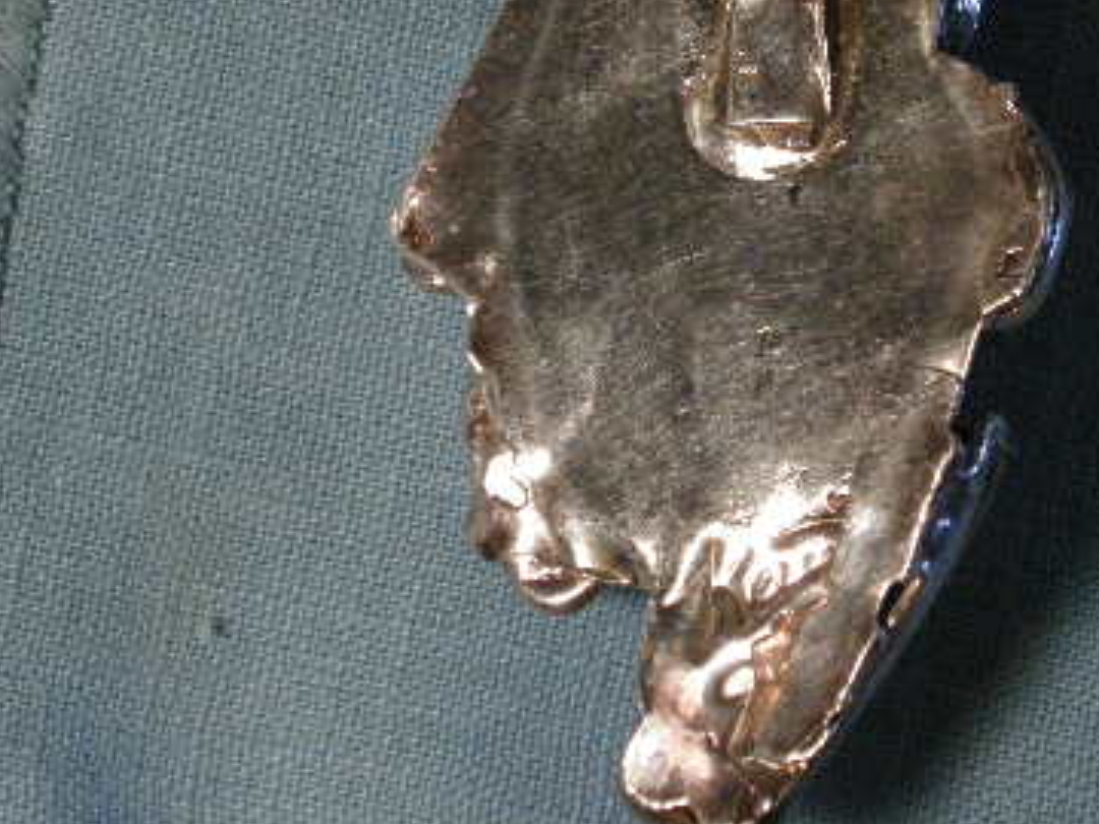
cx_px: 827
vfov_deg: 9.2
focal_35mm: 162
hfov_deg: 12.2
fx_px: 5143
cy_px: 269
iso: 400
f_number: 4.8
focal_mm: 19.4
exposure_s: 1/58
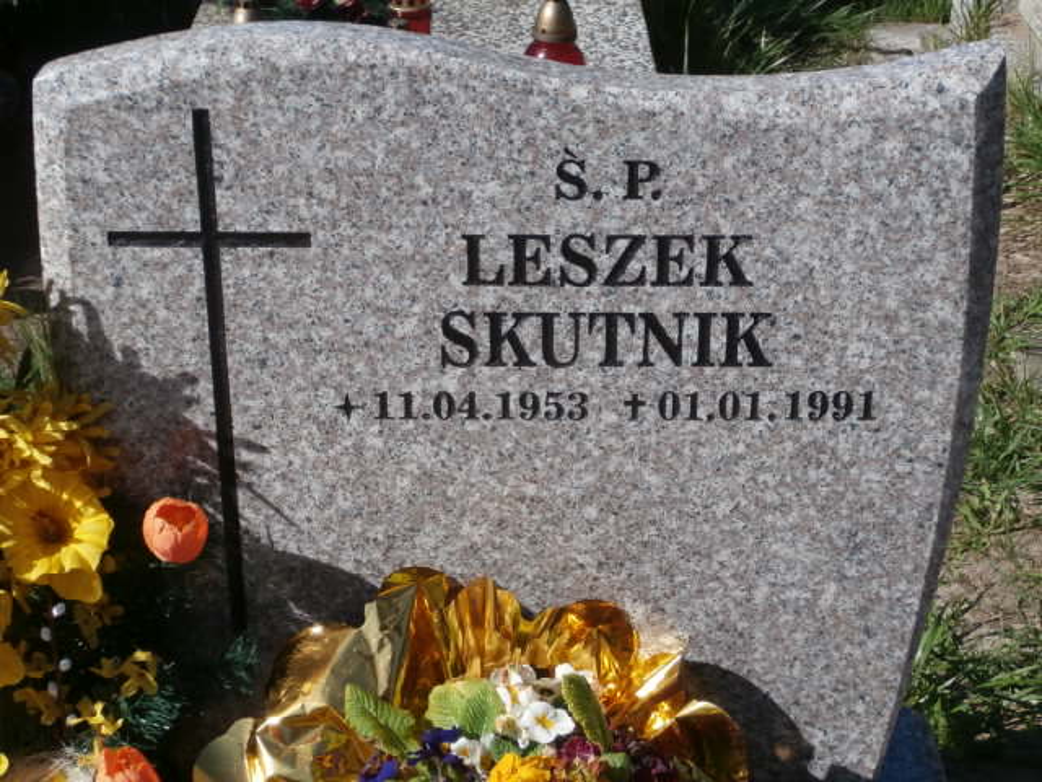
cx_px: 521
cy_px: 391
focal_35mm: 68
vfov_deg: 21.6
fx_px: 2047
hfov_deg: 28.6
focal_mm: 12.1
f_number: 4.7
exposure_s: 1/640
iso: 100
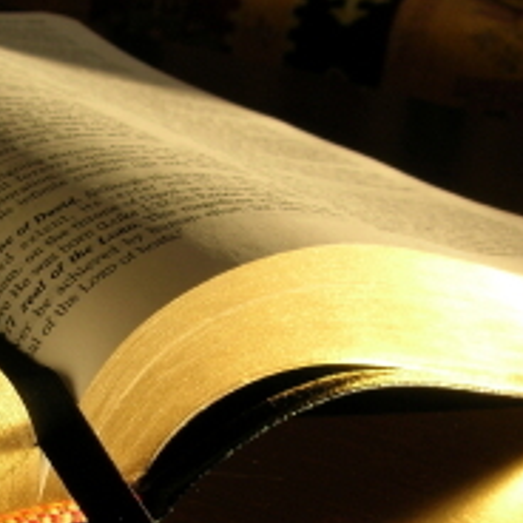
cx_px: 125
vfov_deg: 24.9
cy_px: 350
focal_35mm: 69
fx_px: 1179
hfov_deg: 24.7
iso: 50
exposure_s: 1/132
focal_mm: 6
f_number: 4.9
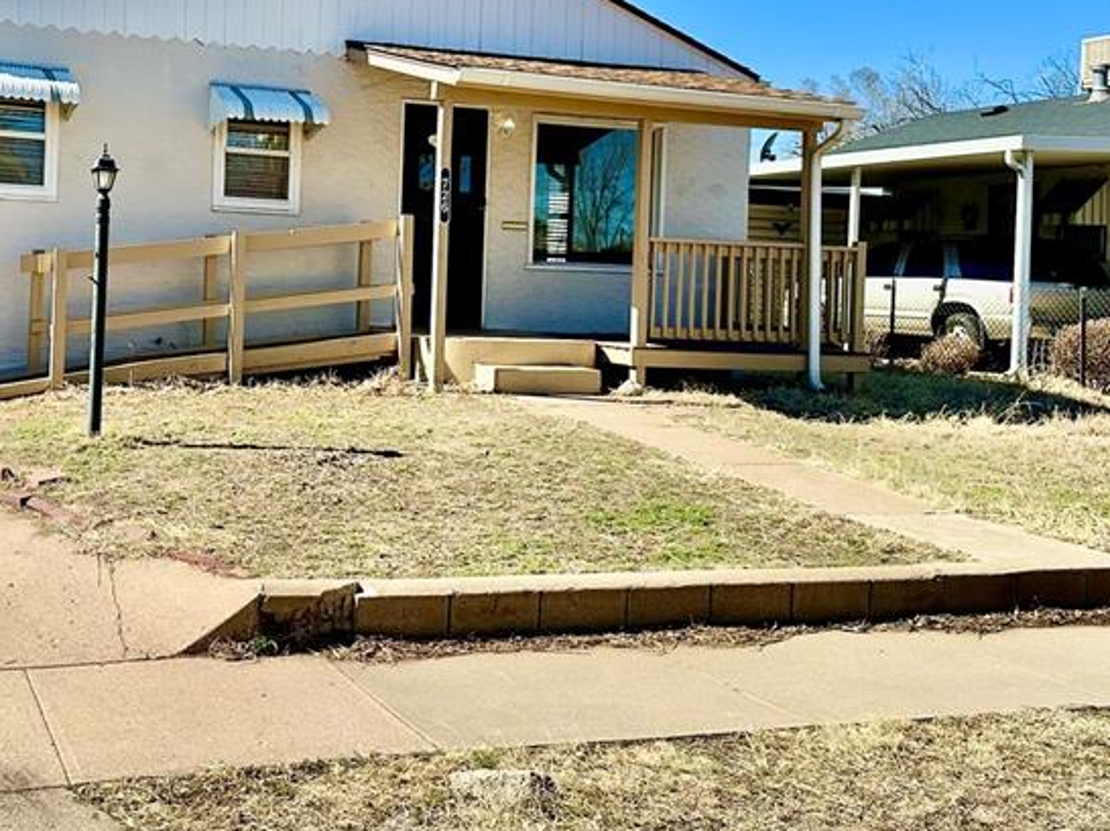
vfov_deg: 31.9
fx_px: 1442
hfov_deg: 41.0
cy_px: 283
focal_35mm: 45
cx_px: 289
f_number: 1.78
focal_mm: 6.86
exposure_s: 1/4762
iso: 80
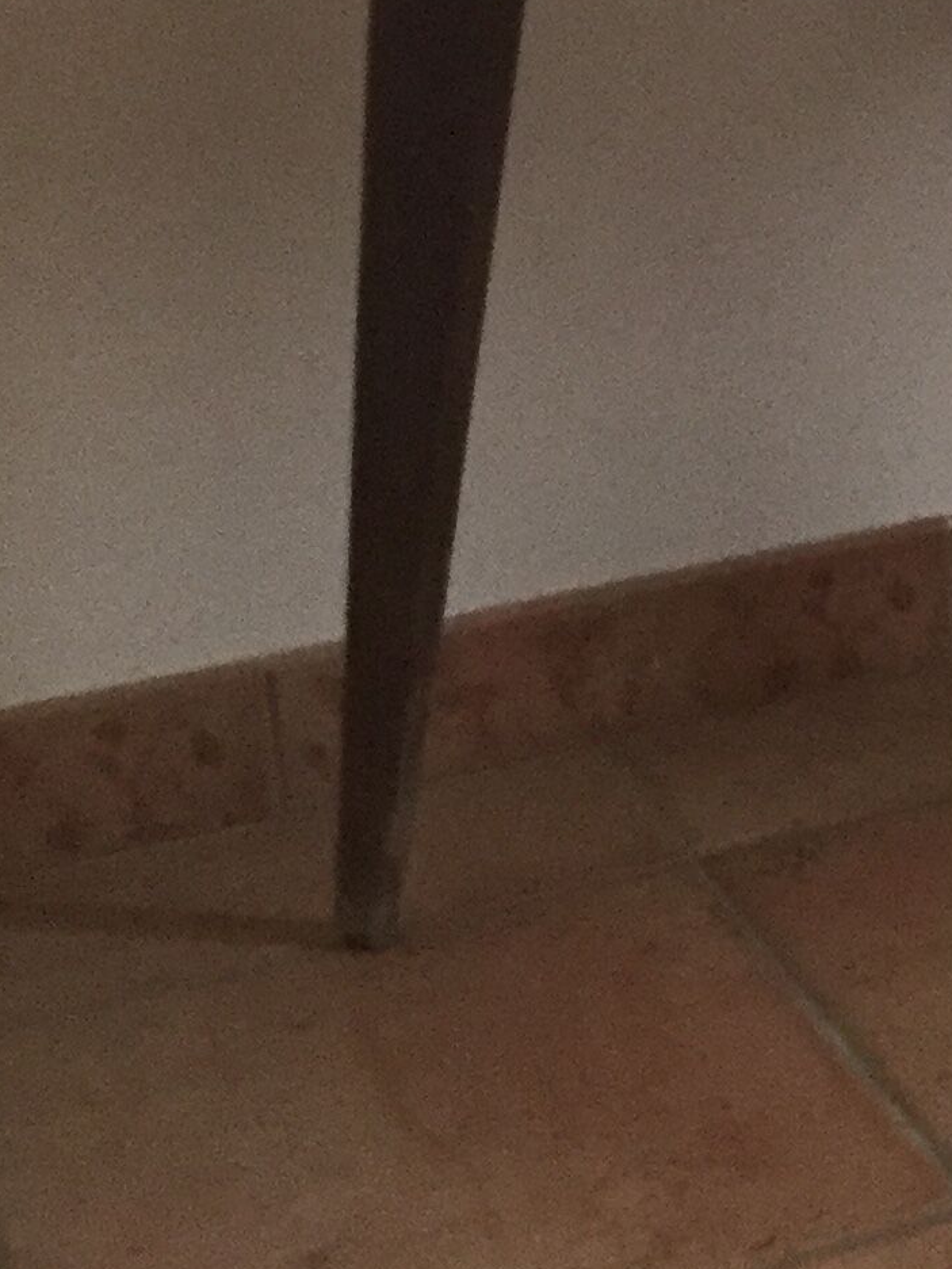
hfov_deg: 13.2
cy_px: 50
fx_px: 3959
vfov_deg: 17.8
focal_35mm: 108
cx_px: 1240
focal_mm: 3.3
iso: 160
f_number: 2.4
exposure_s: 1/33
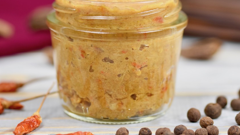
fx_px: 1271
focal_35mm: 200
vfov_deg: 6.1
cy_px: 47
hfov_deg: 10.8
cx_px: 105
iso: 400
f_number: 4.5
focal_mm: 105
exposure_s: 1/80
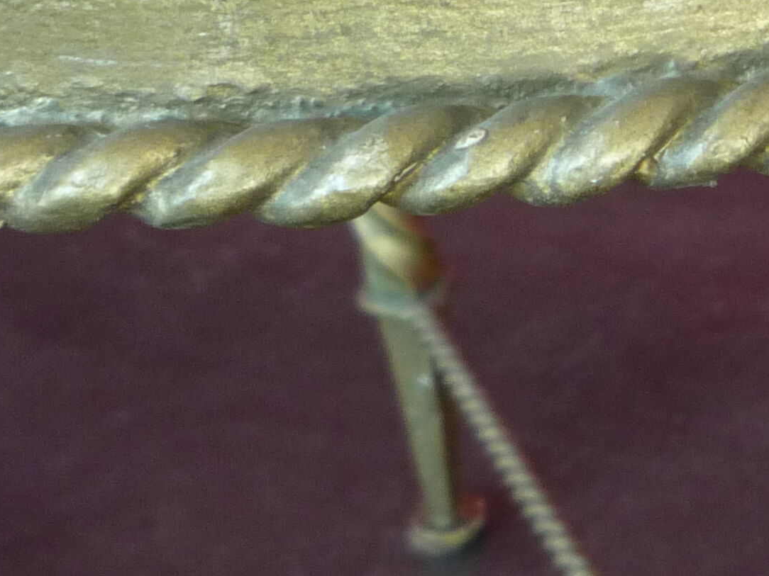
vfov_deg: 14.6
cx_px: 1172
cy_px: 157
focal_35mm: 101
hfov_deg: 17.4
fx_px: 2244
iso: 200
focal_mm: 5.2
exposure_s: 1/30
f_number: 3.3
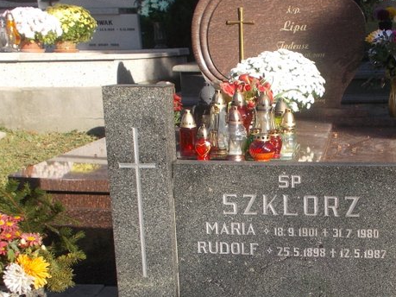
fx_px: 663
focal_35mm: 58
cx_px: 286
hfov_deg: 32.7
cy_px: 238
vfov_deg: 24.8
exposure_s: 1/320
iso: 80
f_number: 3.2
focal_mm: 4.6
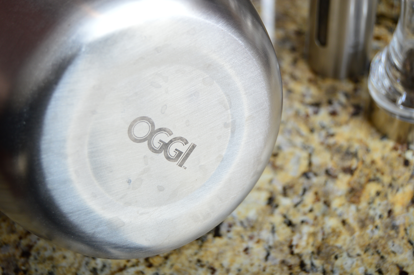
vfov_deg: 23.7
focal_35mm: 57
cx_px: 207
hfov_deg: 35.1
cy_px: 138
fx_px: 655
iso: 200
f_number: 4.8
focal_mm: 38
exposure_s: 1/200
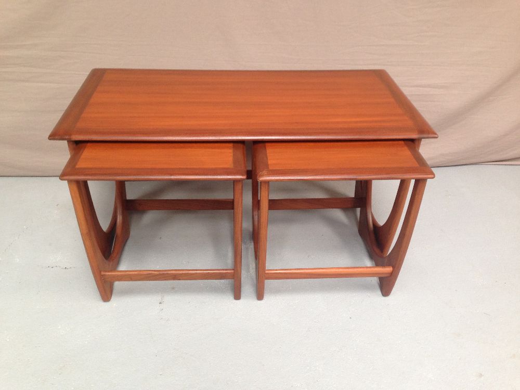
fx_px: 496
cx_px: 260
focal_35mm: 33
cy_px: 195
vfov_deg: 42.9
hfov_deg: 55.4
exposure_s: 1/20
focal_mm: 4.12
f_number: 2.4
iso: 125
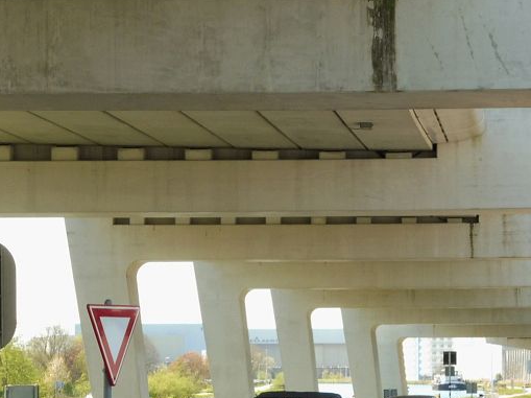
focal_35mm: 193
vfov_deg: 7.7
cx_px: 365
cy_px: 243
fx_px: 2958
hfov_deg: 10.2
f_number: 6.3
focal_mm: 17.1
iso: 100
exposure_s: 1/125
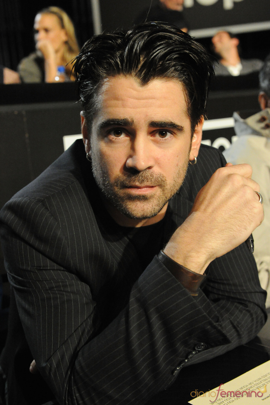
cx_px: 135
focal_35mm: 55
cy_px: 202
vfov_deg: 36.3
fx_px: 619
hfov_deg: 24.6
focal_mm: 55
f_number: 5.6
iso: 12800
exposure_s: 1/200
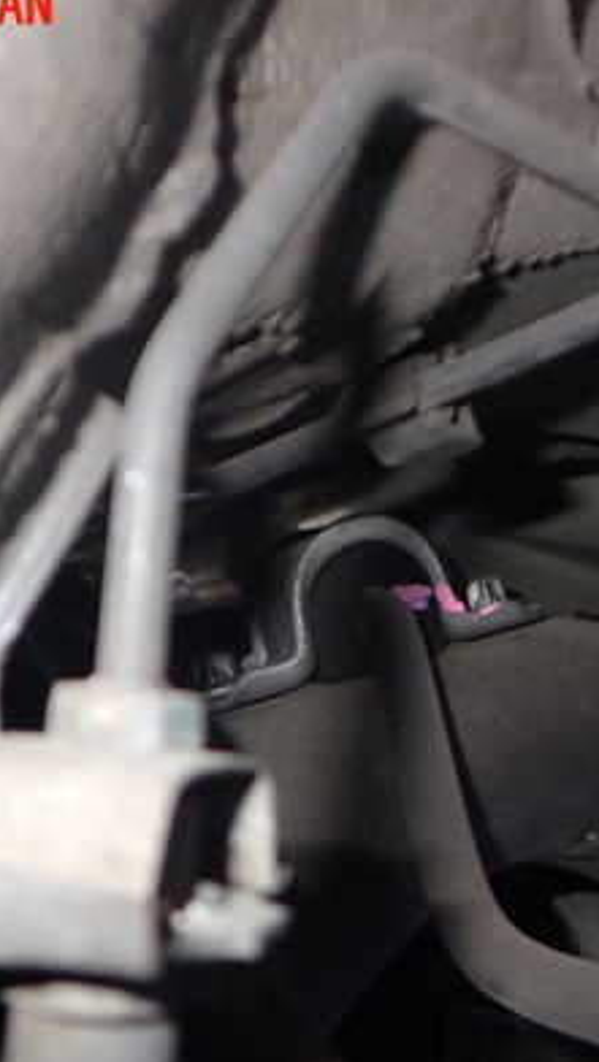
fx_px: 1409
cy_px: 582
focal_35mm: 50
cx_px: 374
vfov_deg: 41.3
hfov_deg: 23.9
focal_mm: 5.4
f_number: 2.3
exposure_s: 1/30
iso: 200
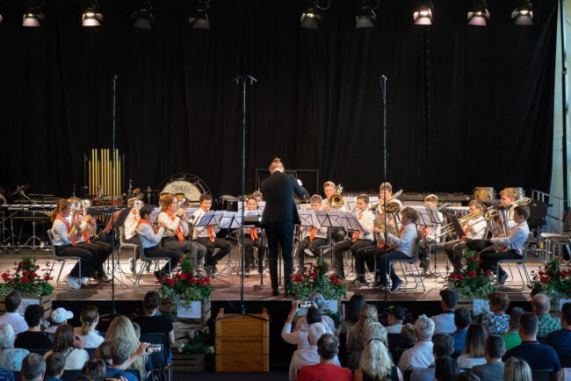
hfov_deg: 28.8
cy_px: 190
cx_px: 286
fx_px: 1111
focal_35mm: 70
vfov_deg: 19.5
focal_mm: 70
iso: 2500
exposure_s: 1/160
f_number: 4
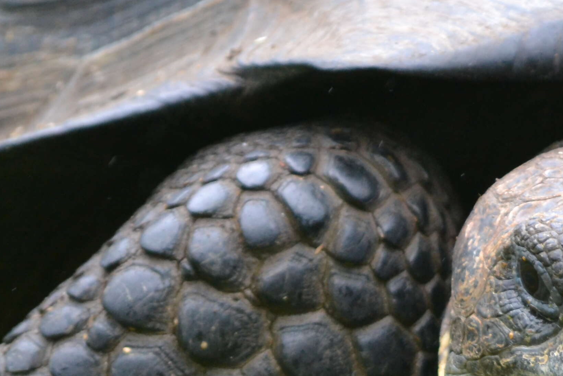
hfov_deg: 2.5
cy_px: 445
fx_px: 13151
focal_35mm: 841
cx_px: 647
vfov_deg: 1.6
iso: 1250
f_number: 5.6
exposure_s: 1/500
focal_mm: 200
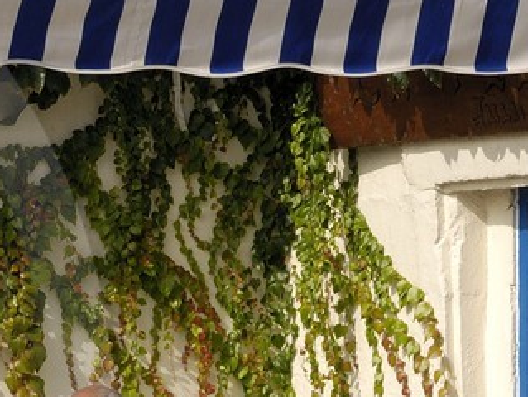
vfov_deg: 4.9
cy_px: 442
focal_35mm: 303
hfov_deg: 6.3
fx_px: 4627
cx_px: -566
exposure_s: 1/160
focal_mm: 42
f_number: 11
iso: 100
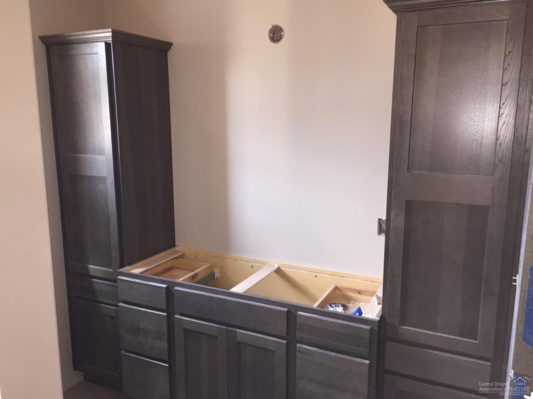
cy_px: 200
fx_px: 446
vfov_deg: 48.2
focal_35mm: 29
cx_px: 266
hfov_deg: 61.7
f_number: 2.2
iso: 160
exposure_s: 1/30
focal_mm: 4.15
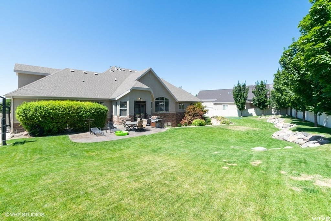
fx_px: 138
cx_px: 166
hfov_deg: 100.4
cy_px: 110
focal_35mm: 15
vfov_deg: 77.3
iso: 200
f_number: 9
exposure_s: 1/250
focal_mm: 10
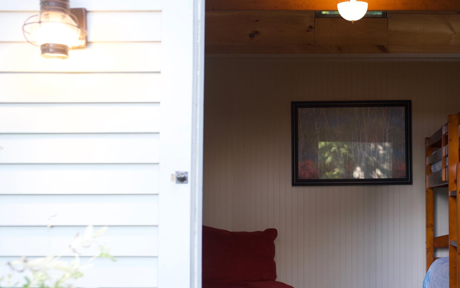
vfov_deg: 22.6
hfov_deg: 34.8
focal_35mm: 57
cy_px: 207
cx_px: 354
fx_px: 715
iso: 800
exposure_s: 1/320
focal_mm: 35
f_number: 3.2
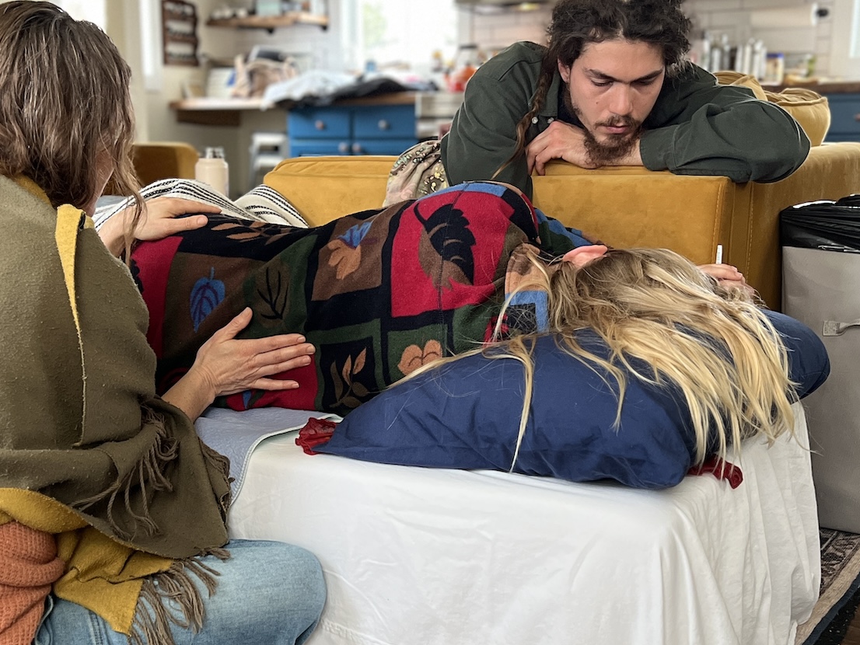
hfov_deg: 40.3
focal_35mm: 47
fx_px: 1168
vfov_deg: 30.8
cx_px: 355
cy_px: 396
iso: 320
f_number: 1.5
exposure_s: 1/60
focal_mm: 5.7
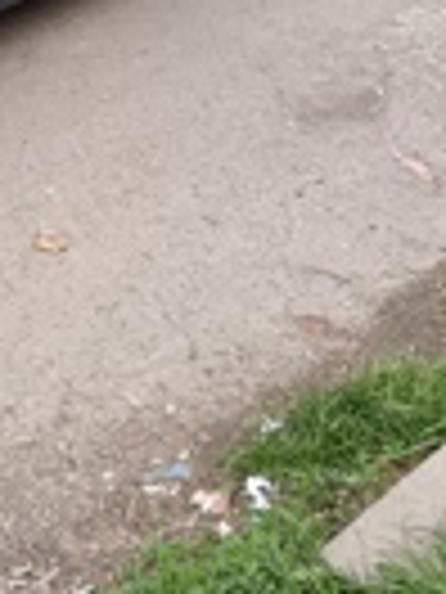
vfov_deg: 22.5
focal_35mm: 82
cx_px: -176
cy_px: -63
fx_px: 1409
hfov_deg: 16.7
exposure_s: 1/50
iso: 314
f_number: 1.9
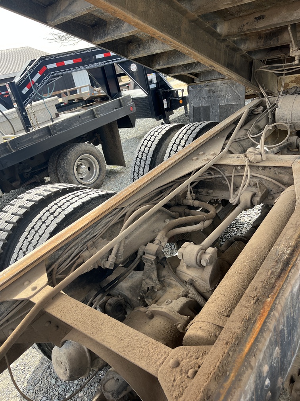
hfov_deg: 53.1
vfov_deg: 67.3
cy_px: 200
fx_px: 300
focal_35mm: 26
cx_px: 150
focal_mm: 5.1
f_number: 1.6
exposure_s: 1/454
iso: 50
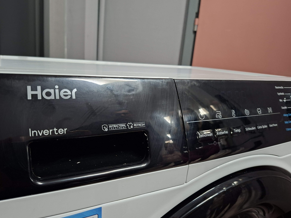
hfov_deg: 69.3
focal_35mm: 25
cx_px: 135
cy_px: 105
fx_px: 210
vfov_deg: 54.9
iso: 320
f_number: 1.8
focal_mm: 5.54
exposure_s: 1/33
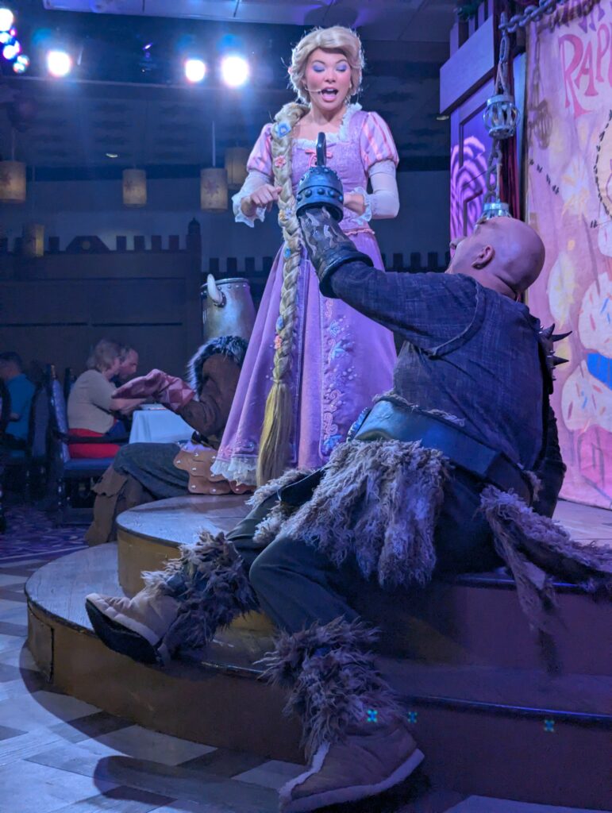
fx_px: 1129
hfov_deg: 30.3
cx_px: 306
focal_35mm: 48
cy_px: 406
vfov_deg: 39.6
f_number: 1.85
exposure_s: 1/300
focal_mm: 6.81
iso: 628
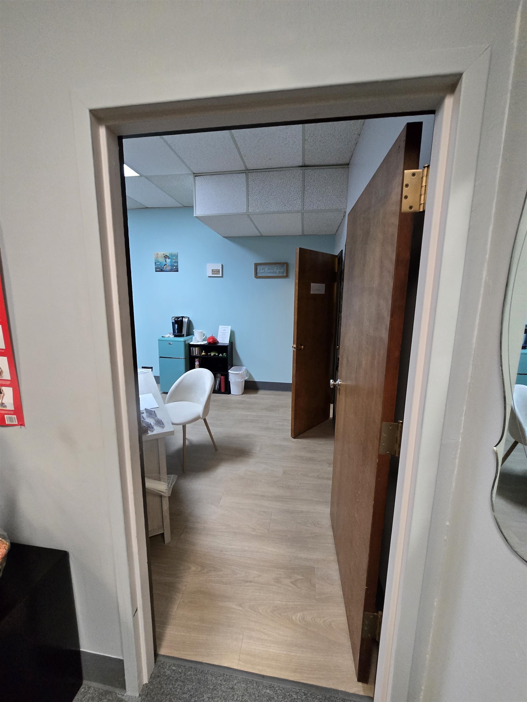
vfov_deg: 106.2
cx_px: 264
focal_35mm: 13
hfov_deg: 89.9
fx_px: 264
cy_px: 351
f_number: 2.2
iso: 800
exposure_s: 1/60
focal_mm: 2.2
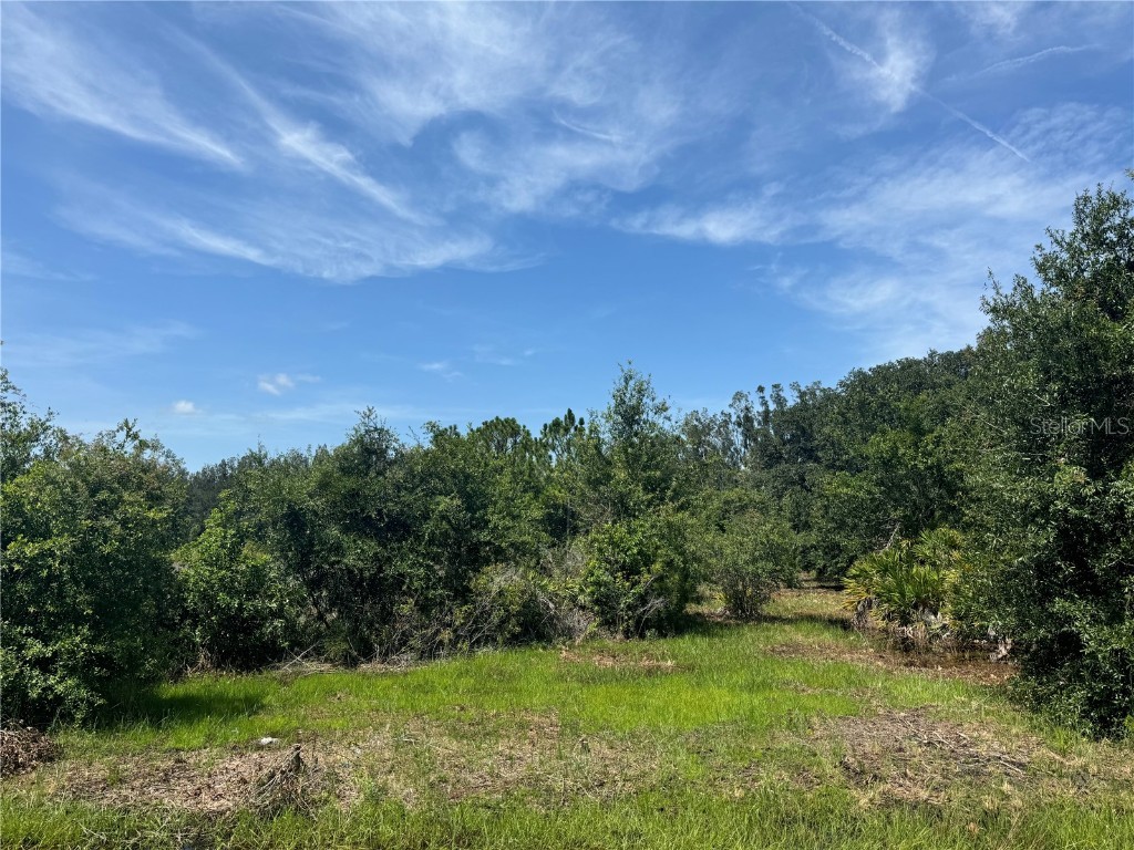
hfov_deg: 71.6
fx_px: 786
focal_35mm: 24
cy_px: 425
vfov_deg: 56.8
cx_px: 567
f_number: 1.78
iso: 80
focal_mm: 6.76
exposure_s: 1/4950
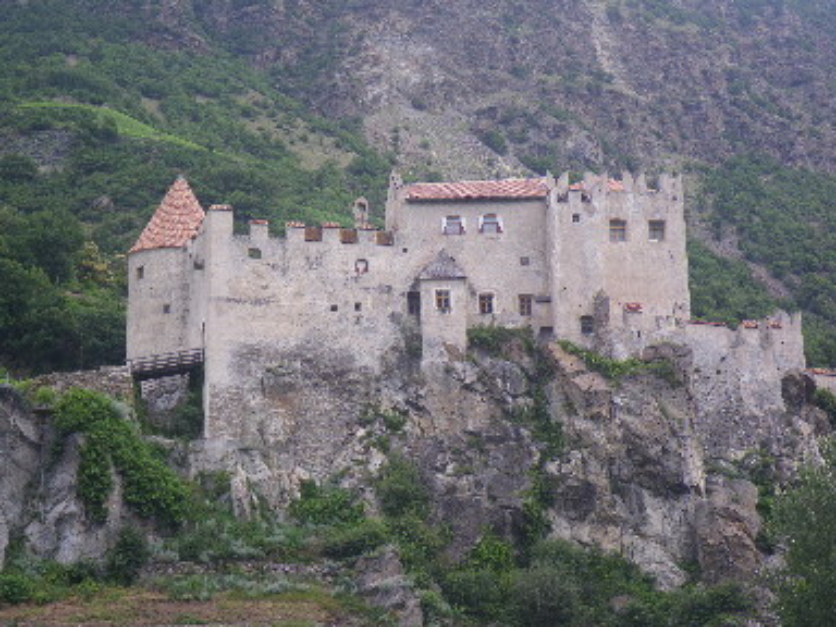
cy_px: 314
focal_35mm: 62
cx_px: 418
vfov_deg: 23.7
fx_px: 1497
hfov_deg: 31.2
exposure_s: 1/125
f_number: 4.6
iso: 50
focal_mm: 11.1
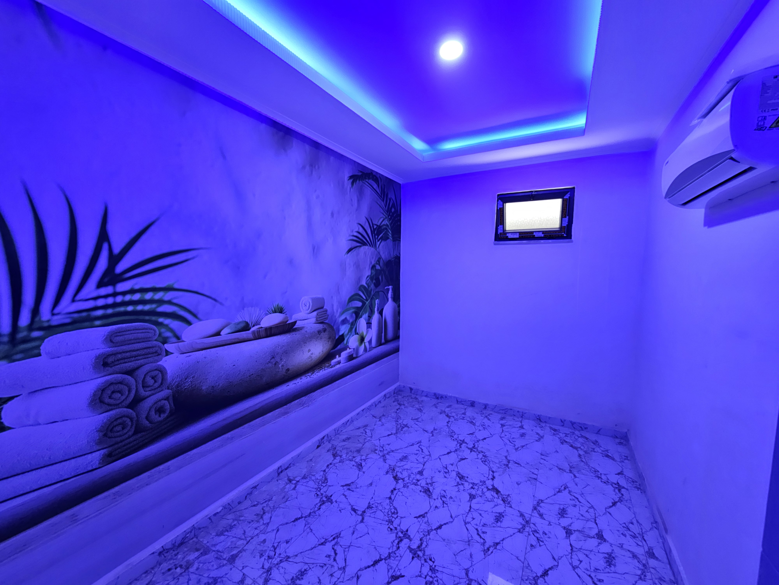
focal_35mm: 13
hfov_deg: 106.2
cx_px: 390
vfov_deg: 89.9
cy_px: 292
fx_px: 293
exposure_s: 1/50
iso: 320
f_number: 2.2
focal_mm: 2.2
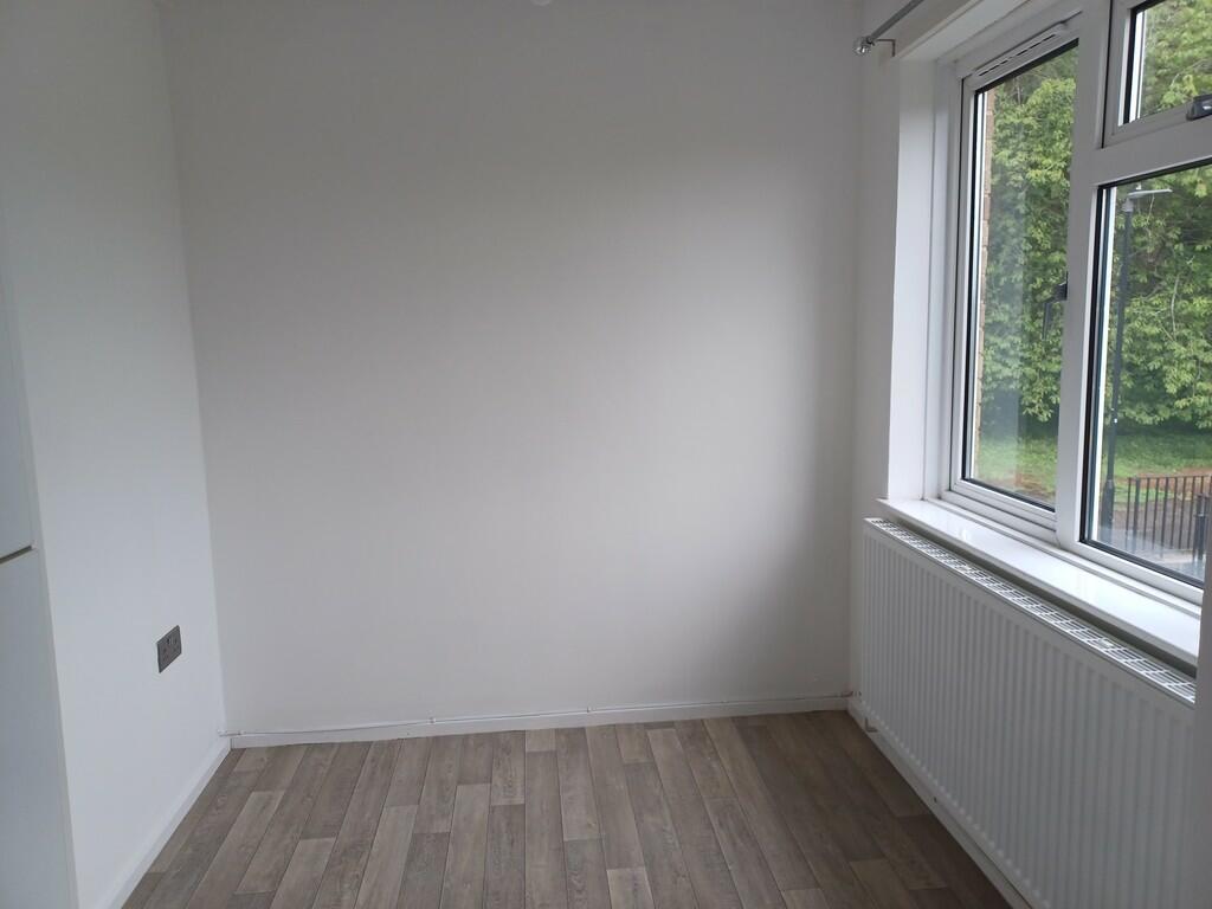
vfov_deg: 54.9
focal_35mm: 25
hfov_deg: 69.4
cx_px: 606
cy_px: 454
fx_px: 875
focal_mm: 4.6
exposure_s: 1/60
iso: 40
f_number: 1.8
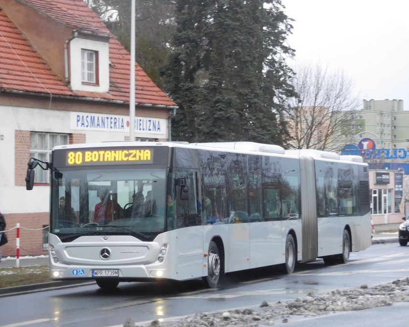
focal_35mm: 117
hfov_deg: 16.4
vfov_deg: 13.2
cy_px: 164
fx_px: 1416
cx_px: 197
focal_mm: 20
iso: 400
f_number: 4.9
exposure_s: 1/160
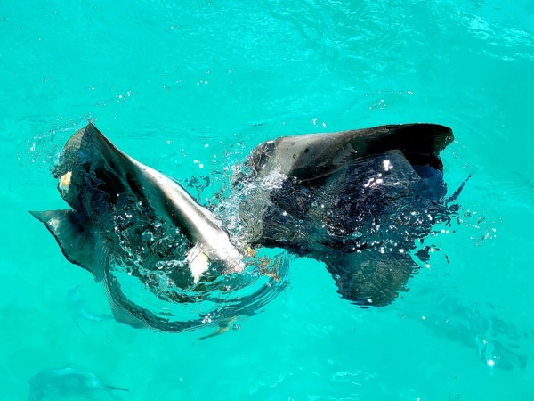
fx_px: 401
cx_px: 267
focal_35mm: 26
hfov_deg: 67.3
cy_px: 200
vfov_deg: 53.1
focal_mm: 5.4
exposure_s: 1/2000
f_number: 1.8
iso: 40
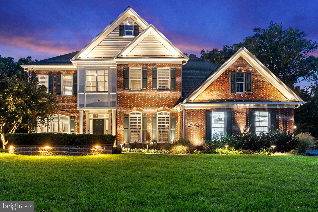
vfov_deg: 47.9
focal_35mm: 27
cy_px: 106
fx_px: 238
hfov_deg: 67.4
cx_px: 159
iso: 800
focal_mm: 18
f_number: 8
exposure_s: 6
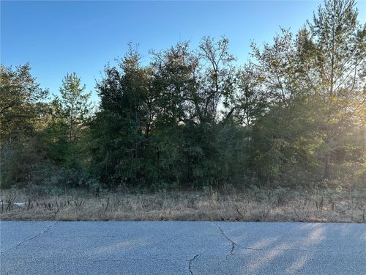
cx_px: 183
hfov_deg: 71.6
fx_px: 254
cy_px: 138
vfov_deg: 56.8
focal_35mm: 24
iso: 80
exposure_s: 1/1144
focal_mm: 6.86
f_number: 1.78
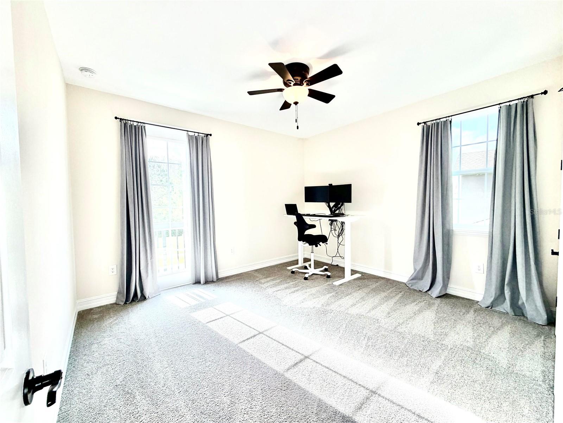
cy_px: 212
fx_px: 228
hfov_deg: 102.1
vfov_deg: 85.7
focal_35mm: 14
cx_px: 282
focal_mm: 2.22
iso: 50
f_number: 2.2
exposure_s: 1/155
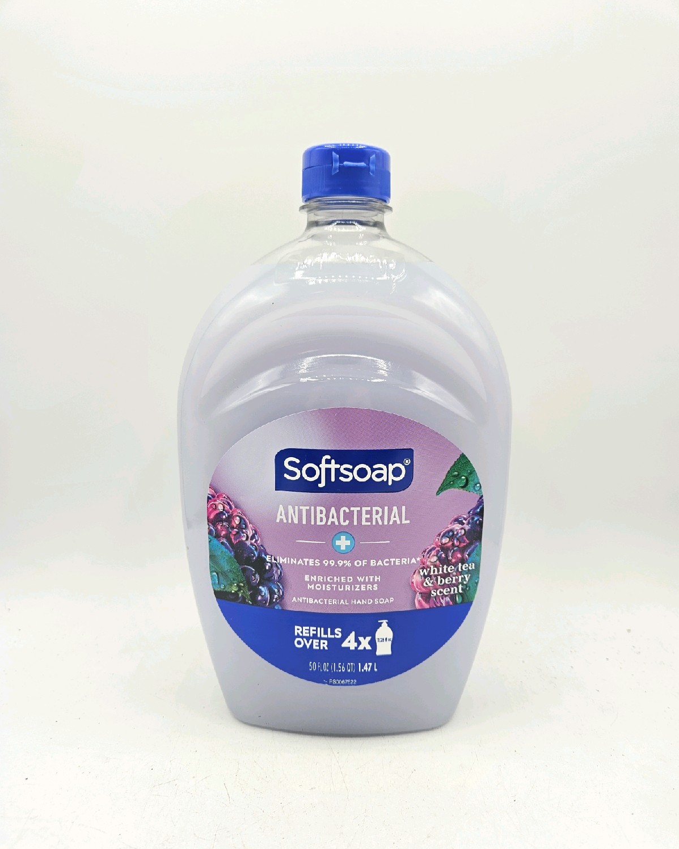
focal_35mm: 24
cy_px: 444
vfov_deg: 70.3
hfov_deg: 58.8
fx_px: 603
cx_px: 340
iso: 25
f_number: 1.8
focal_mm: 5.4
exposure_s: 1/333
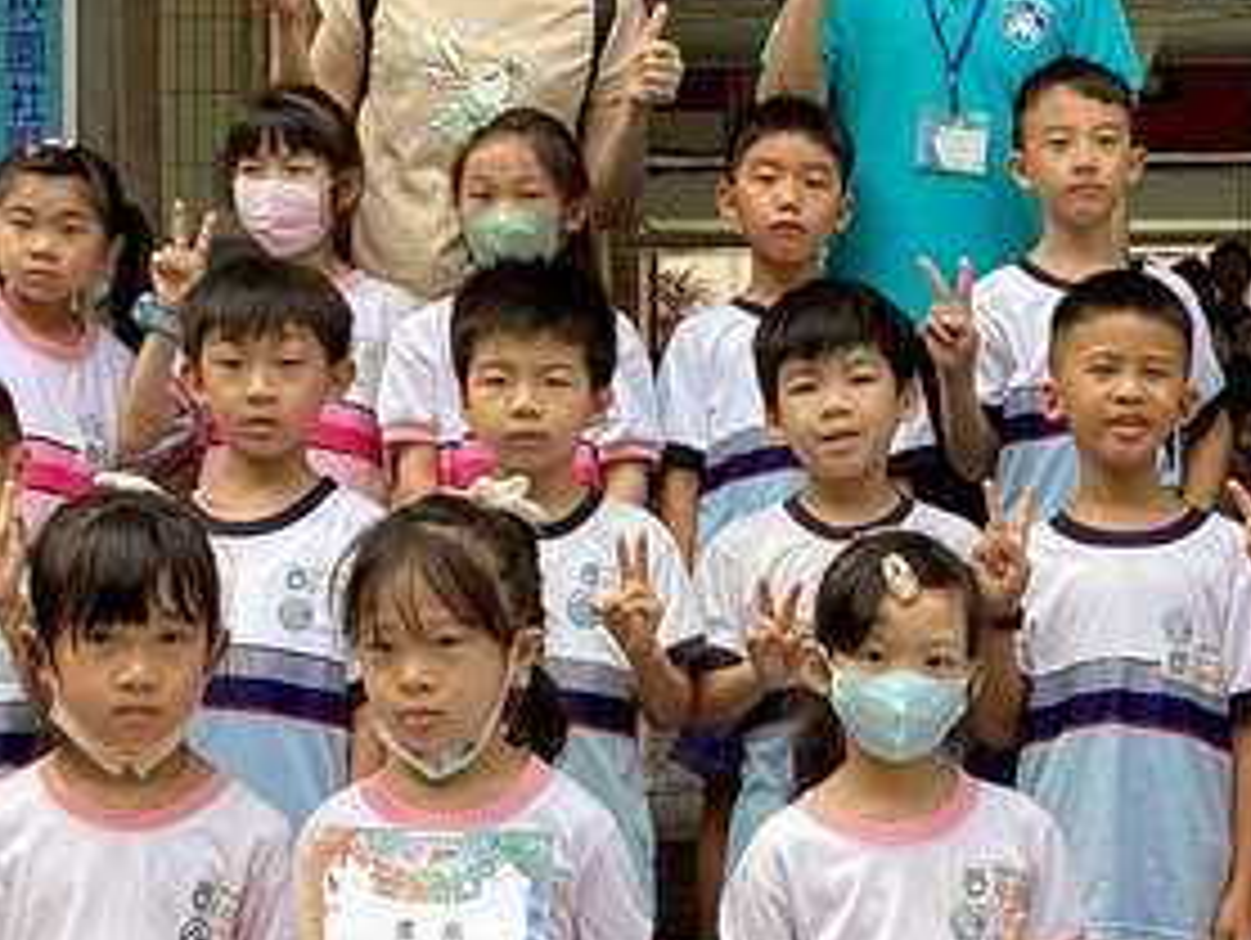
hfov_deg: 24.7
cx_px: 922
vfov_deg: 18.9
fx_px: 2821
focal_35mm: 78
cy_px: 623
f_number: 2.4
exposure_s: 1/121
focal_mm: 3.3
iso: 25
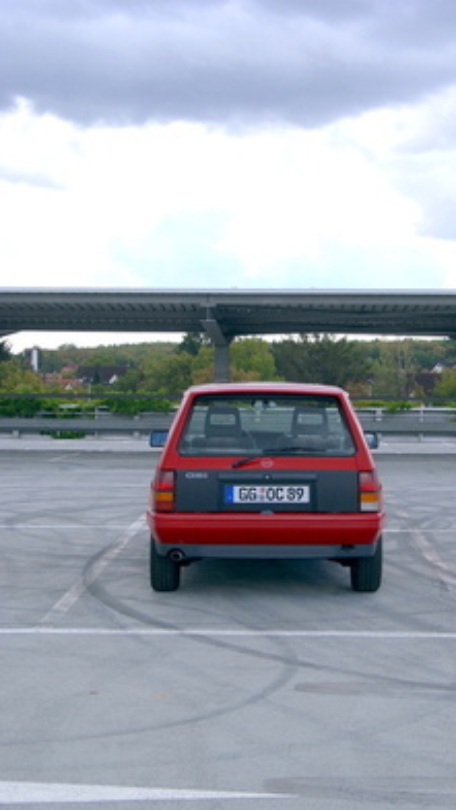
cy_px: 402
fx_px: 1376
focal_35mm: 64
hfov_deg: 18.8
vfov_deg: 32.8
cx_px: 255
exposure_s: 1/160
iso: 100
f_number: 8
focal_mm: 40
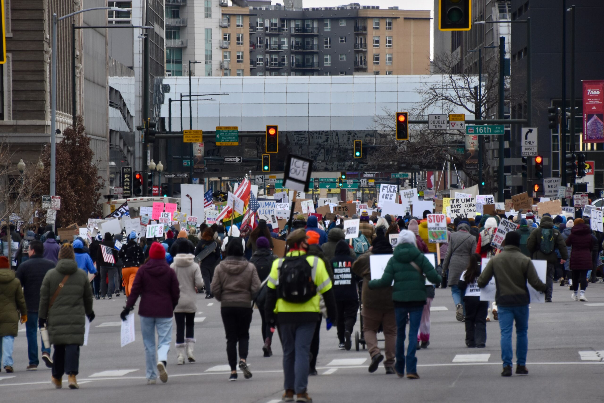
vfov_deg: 4.7
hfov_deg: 7.0
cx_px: 302
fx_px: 4907
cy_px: 202
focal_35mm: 292
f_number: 6.3
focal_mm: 195
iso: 800
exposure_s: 1/1000
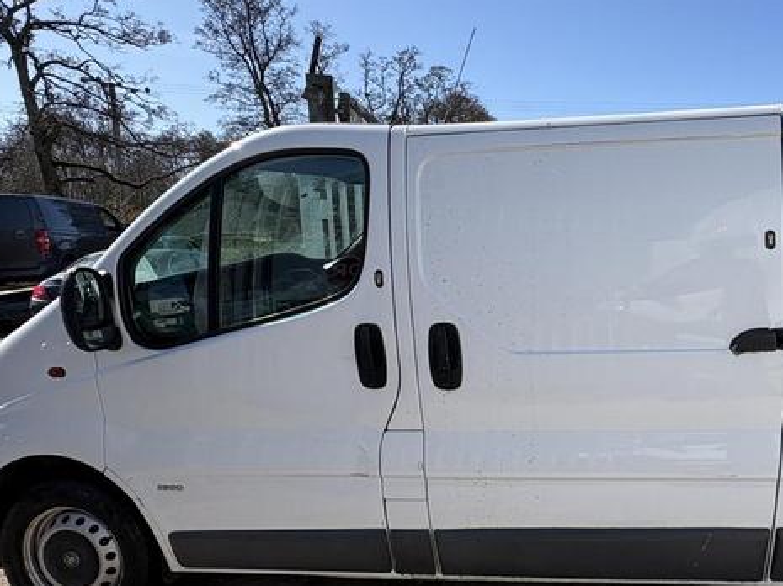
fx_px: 610
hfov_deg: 60.4
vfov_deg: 51.3
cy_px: 313
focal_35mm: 27
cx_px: 620
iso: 50
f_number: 2.2
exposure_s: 1/1637
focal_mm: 2.22
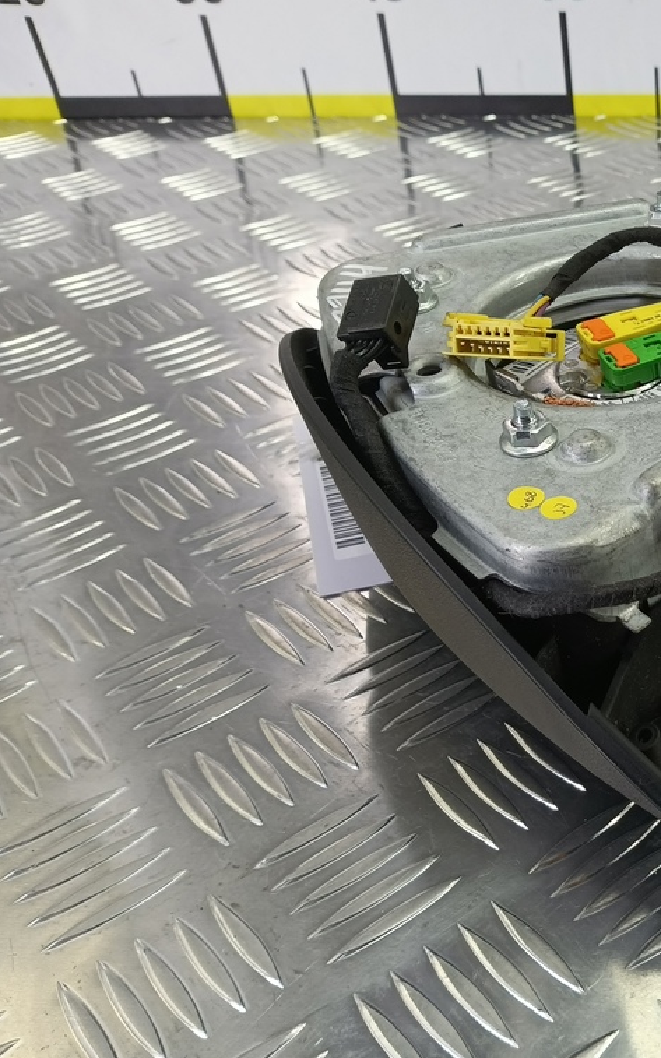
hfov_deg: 33.8
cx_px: 707
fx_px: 951
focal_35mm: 33
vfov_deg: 58.1
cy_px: 528
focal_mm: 4.11
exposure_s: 1/50
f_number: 1.6
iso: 118
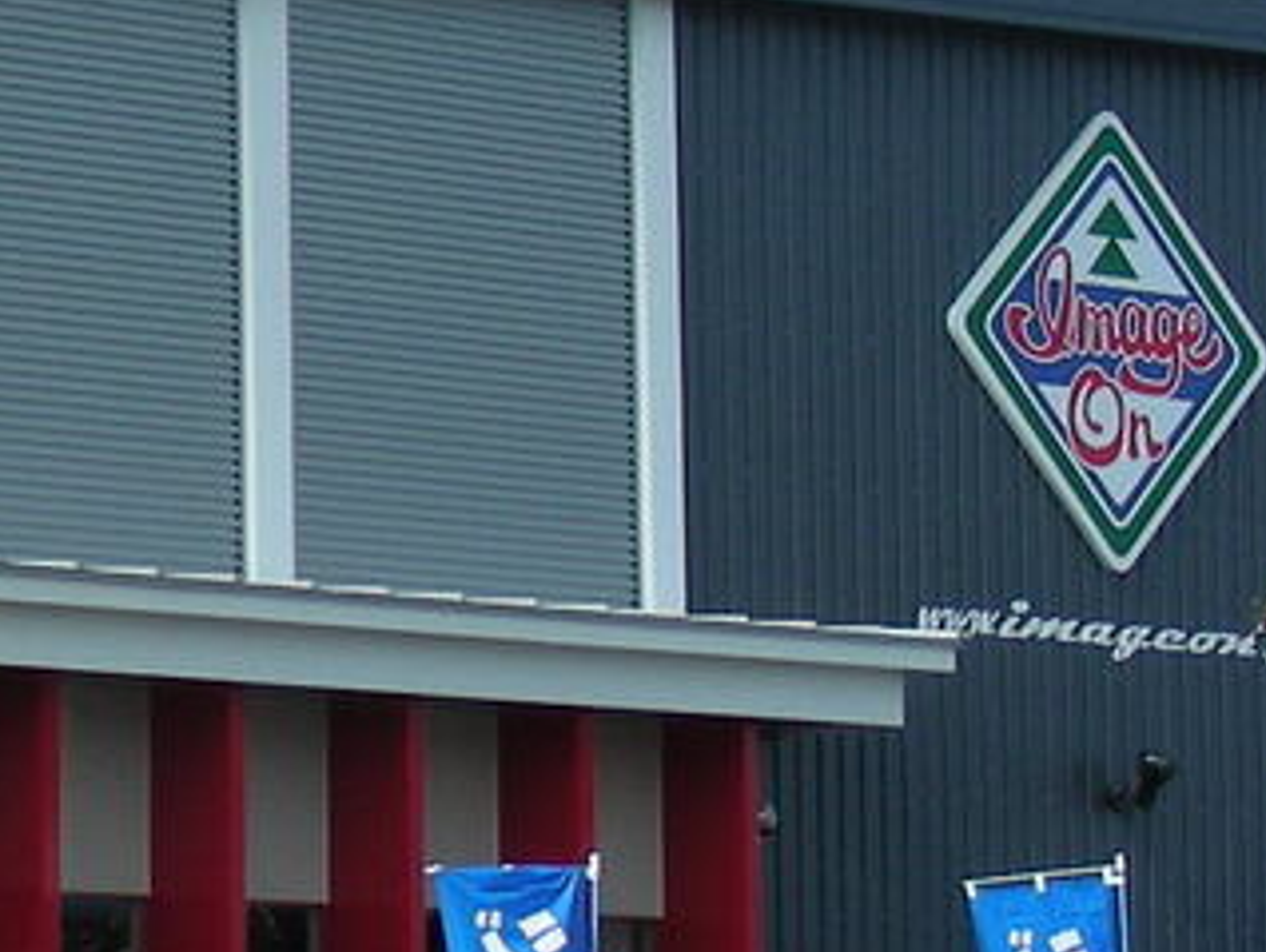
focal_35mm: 177
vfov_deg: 8.4
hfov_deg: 10.6
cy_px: 80
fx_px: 6478
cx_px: -840
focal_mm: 7.4
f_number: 4
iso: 50
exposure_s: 1/440
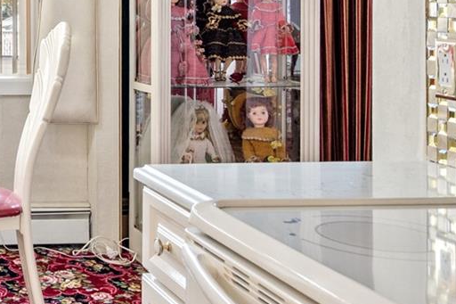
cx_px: -124
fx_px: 810
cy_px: 70
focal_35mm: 64
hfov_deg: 26.9
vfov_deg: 21.0
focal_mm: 16
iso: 250
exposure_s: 1/10
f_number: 5.6
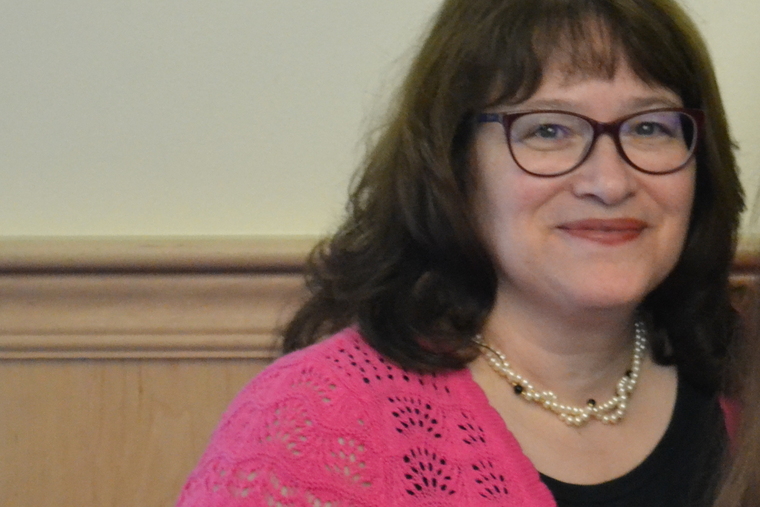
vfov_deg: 7.4
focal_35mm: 186
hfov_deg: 11.0
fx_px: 3927
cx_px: 715
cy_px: 268
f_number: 5.6
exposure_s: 1/60
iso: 3200
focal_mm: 50
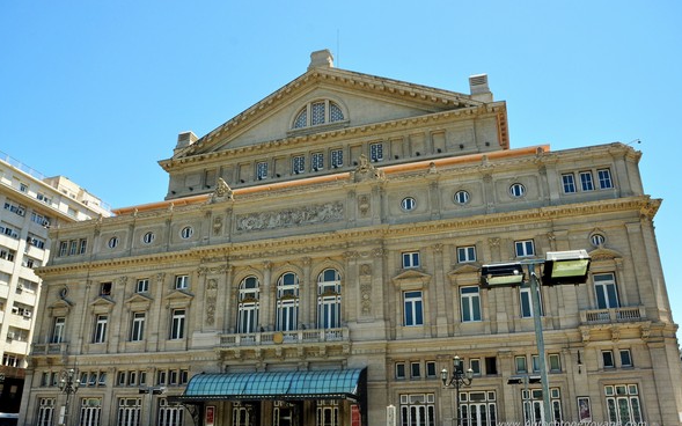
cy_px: 229
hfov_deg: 66.5
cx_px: 338
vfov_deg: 44.5
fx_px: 520
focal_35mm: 28
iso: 400
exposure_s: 1/250
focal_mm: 18
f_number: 10
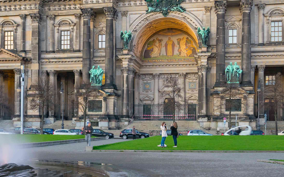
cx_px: 39
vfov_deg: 23.7
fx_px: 410
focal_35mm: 53
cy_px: 13
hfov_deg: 36.3
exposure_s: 1/20
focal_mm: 19
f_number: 5.6
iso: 100
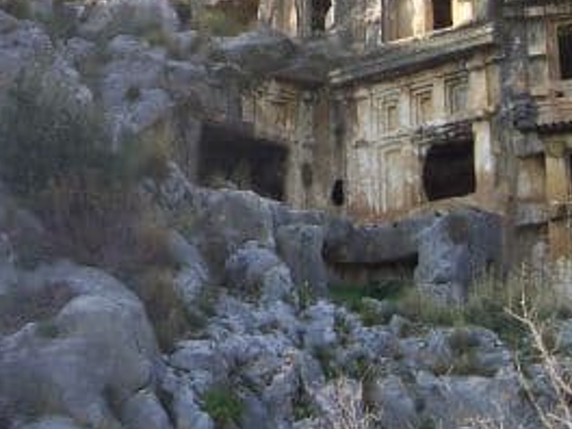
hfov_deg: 20.3
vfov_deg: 15.1
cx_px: 167
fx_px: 1586
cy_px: -8
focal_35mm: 96
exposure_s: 1/125
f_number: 4.8
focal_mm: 8
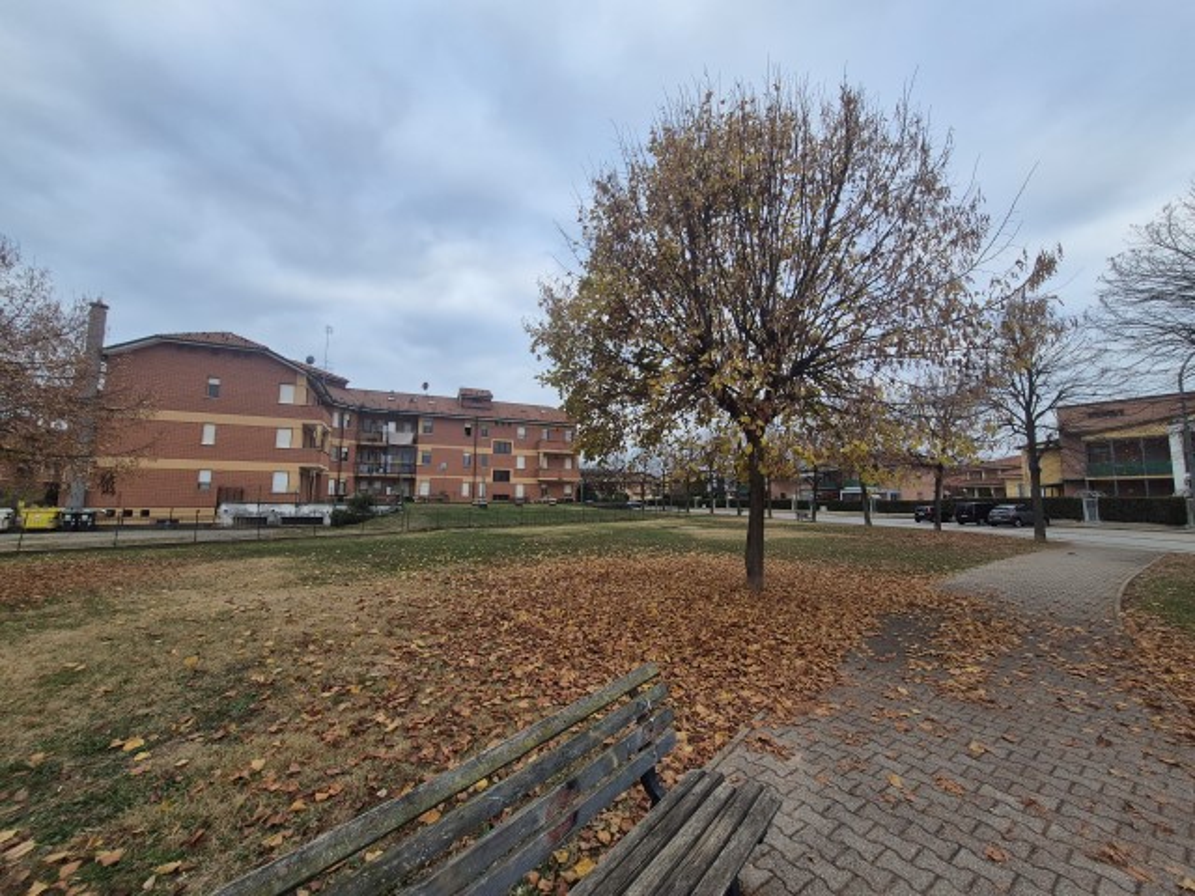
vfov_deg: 89.9
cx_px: 598
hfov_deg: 106.2
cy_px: 448
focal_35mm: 13
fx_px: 449
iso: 50
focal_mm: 1.74
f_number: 2.2
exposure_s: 1/244
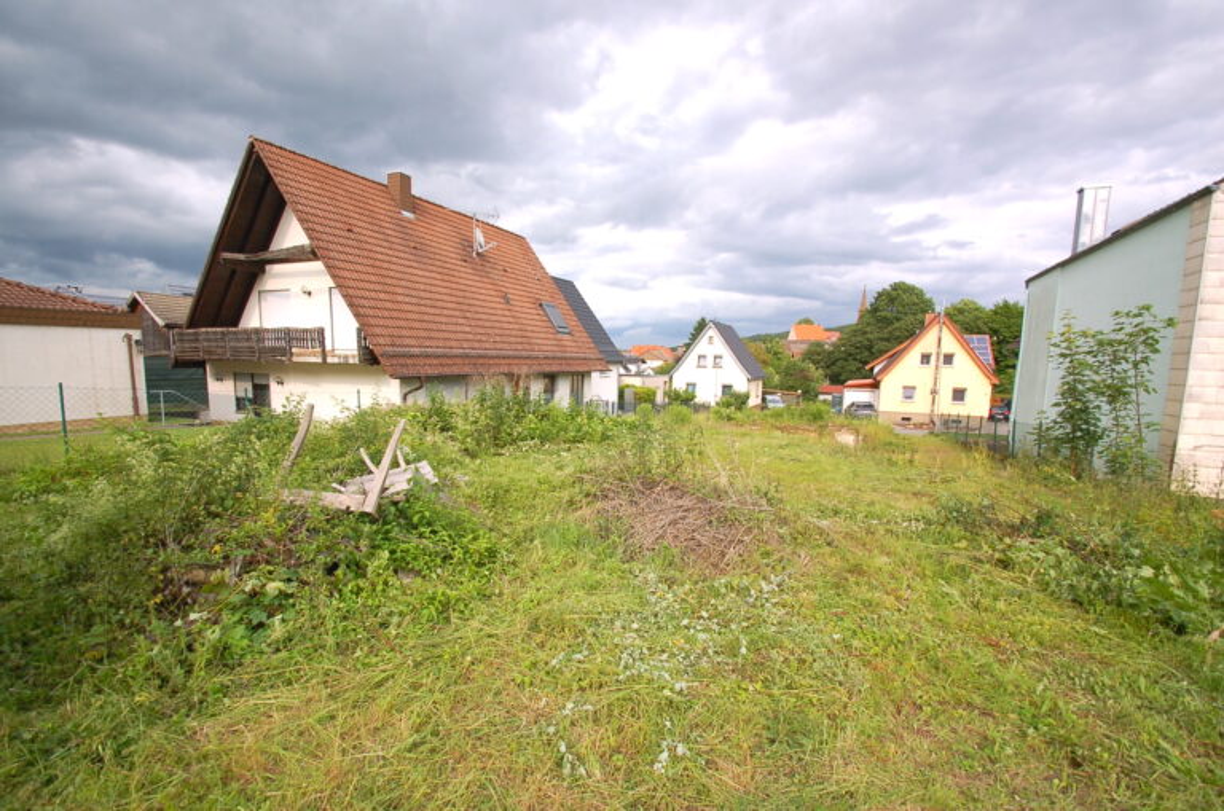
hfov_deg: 100.5
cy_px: 406
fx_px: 509
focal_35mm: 15
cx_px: 612
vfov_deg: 77.1
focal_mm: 10
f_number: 8
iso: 200
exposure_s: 1/250
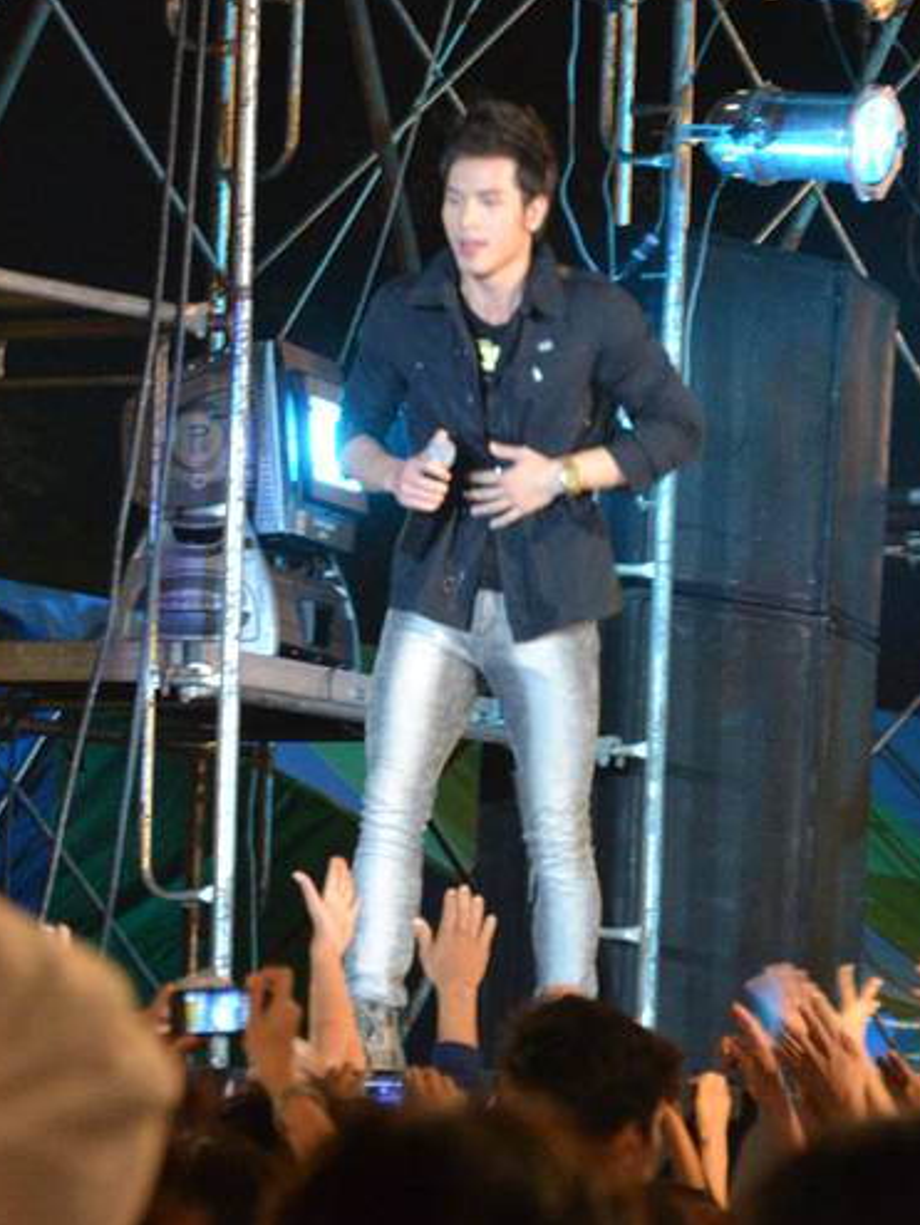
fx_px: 9768
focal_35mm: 276
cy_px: 665
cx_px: 553
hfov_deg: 5.4
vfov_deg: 7.2
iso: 3200
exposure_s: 1/50
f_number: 5.6
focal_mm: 105
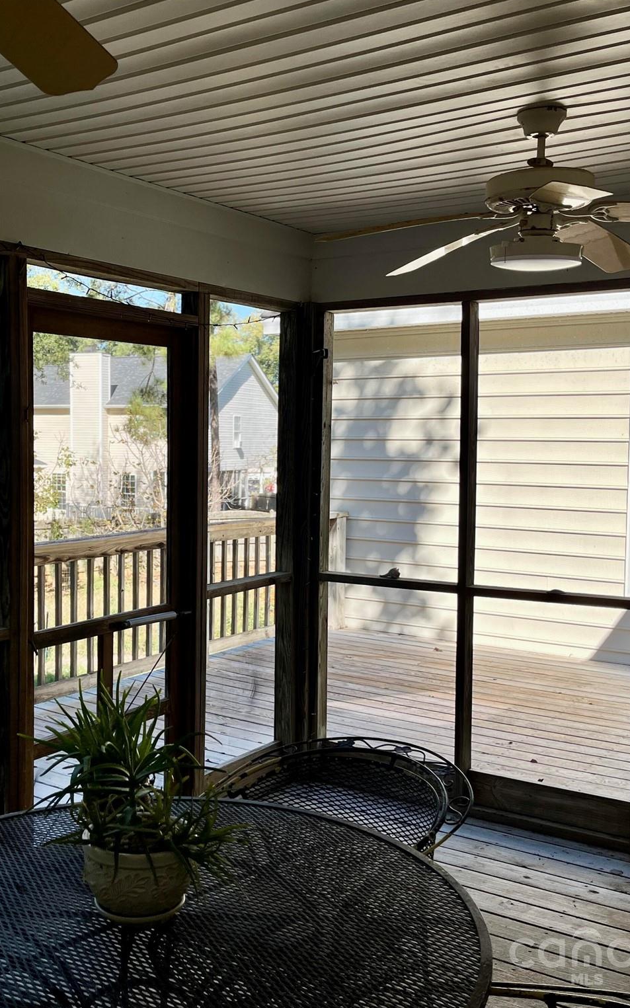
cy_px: 503
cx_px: 206
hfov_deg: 34.1
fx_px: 1017
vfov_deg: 52.8
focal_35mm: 37
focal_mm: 5.1
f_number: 1.6
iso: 50
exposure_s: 1/761
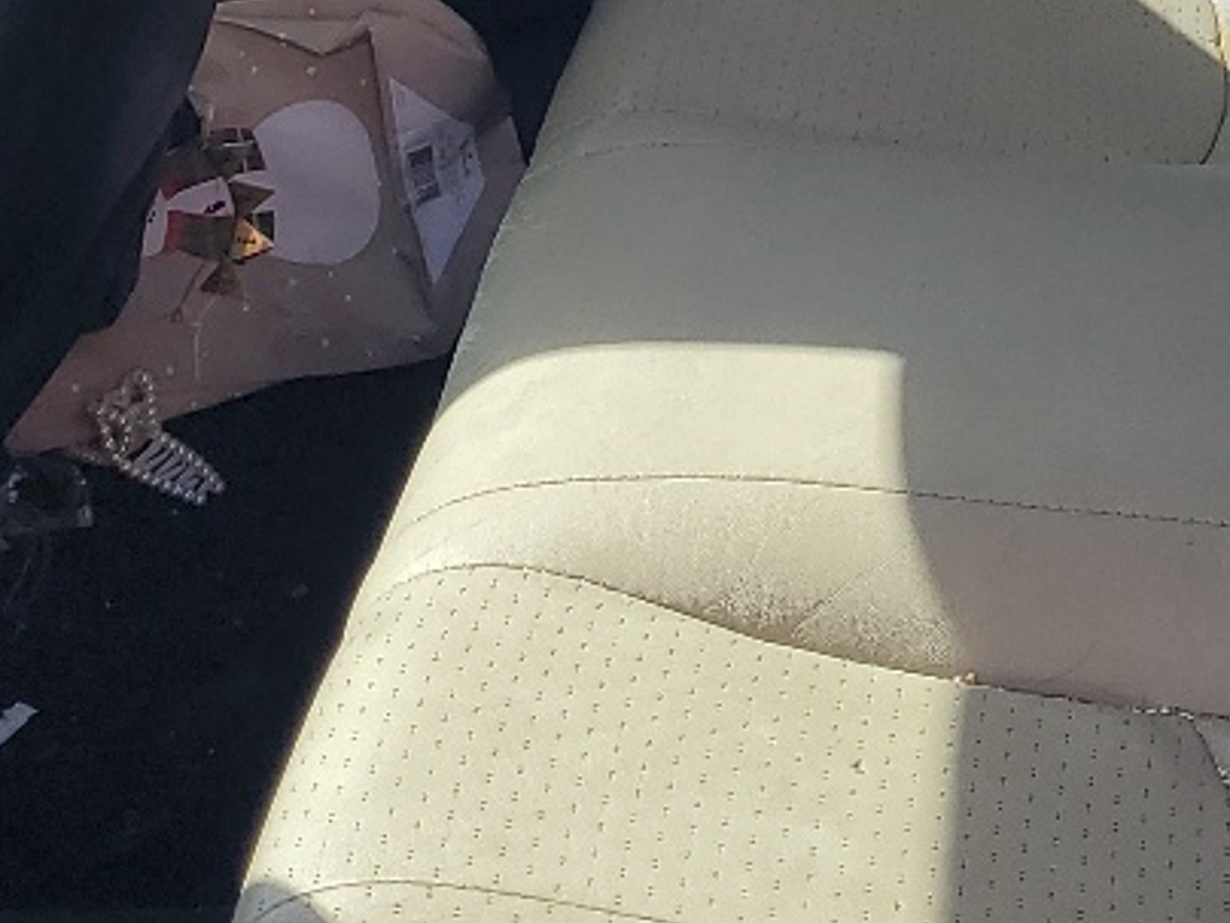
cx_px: 1242
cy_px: -216
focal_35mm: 103
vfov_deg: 13.9
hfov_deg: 18.6
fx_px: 3660
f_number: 1.5
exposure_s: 1/435
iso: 50
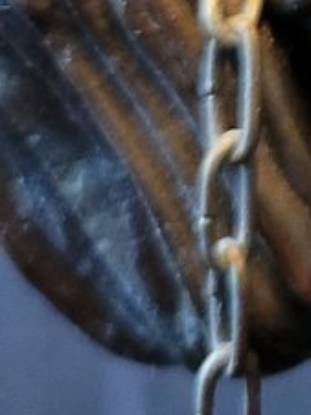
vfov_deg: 14.7
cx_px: 705
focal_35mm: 118
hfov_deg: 10.9
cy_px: -323
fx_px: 1416
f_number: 1.8
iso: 320
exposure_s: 1/100
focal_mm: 5.4
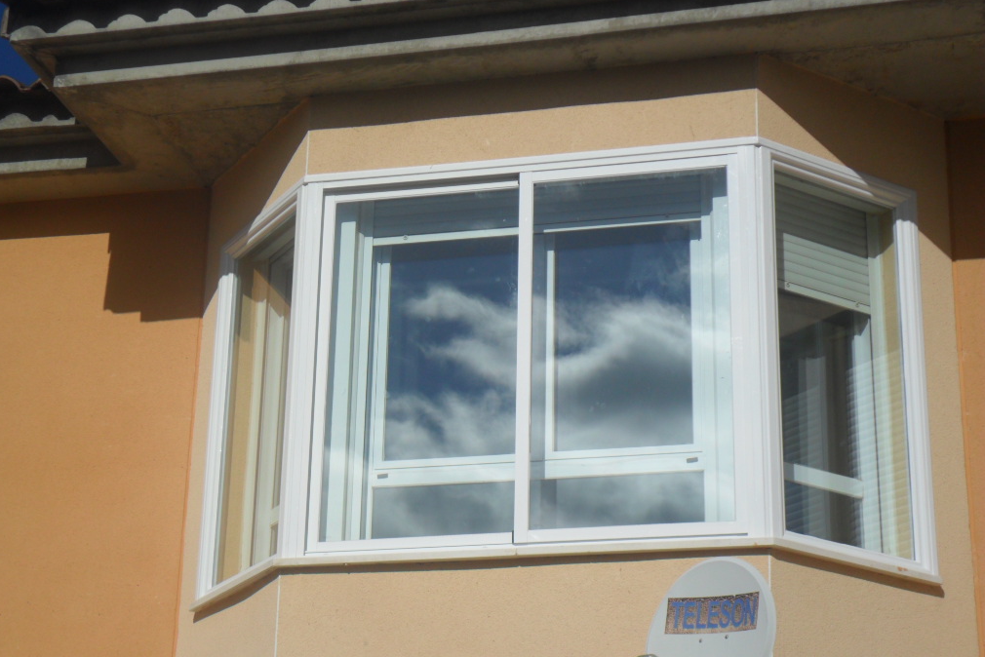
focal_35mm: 78
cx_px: 488
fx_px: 2135
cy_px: 345
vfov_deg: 17.5
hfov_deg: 26.0
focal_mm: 13.2
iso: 100
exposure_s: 1/500
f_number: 9.8
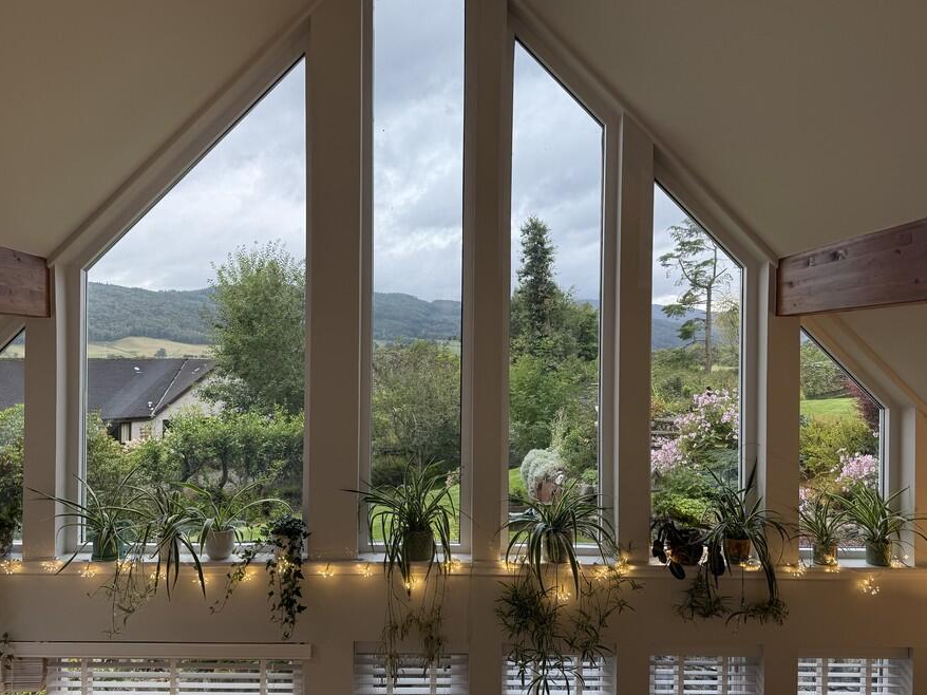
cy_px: 353
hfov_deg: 63.4
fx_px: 750
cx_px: 435
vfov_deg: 49.7
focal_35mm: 28
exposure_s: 1/146
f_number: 1.78
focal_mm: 6.76
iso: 64
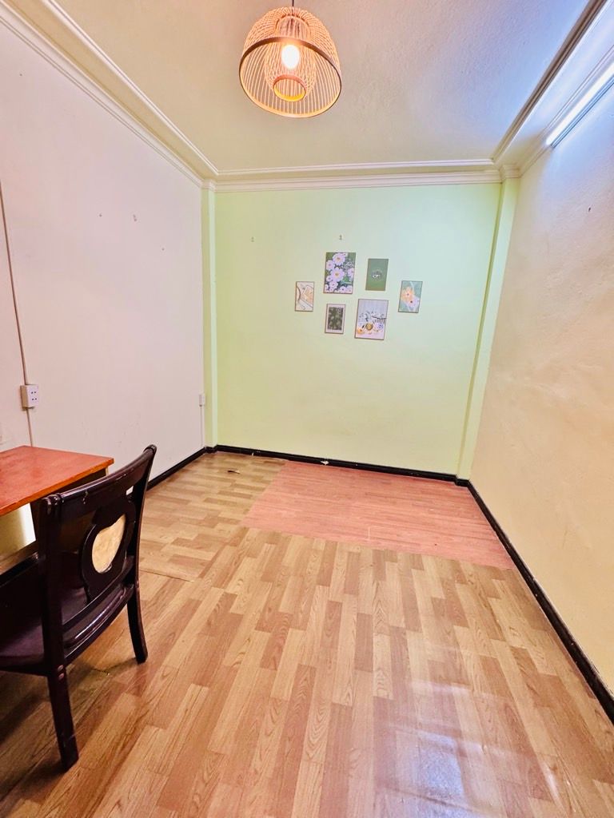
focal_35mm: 14
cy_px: 409
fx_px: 331
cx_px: 307
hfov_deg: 85.7
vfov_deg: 102.1
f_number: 2.2
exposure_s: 1/50
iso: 250
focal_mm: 2.22
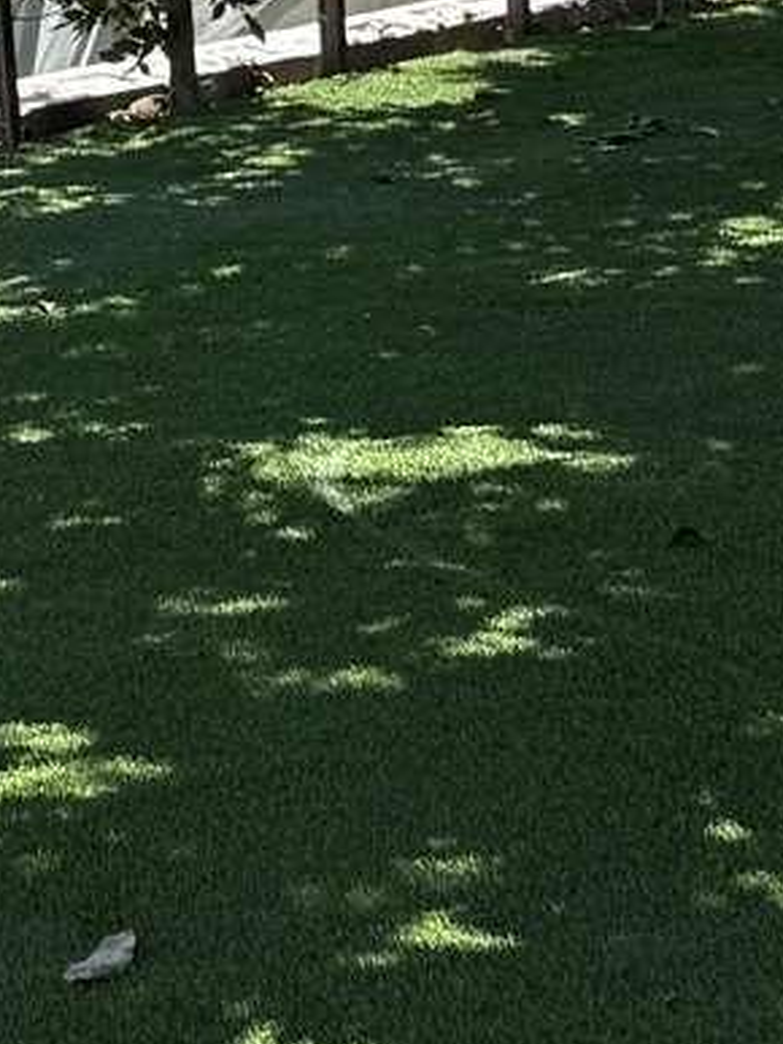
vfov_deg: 13.1
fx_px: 4315
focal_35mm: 143
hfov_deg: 10.1
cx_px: -278
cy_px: -510
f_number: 1.78
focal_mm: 6.76
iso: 80
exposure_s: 1/2525
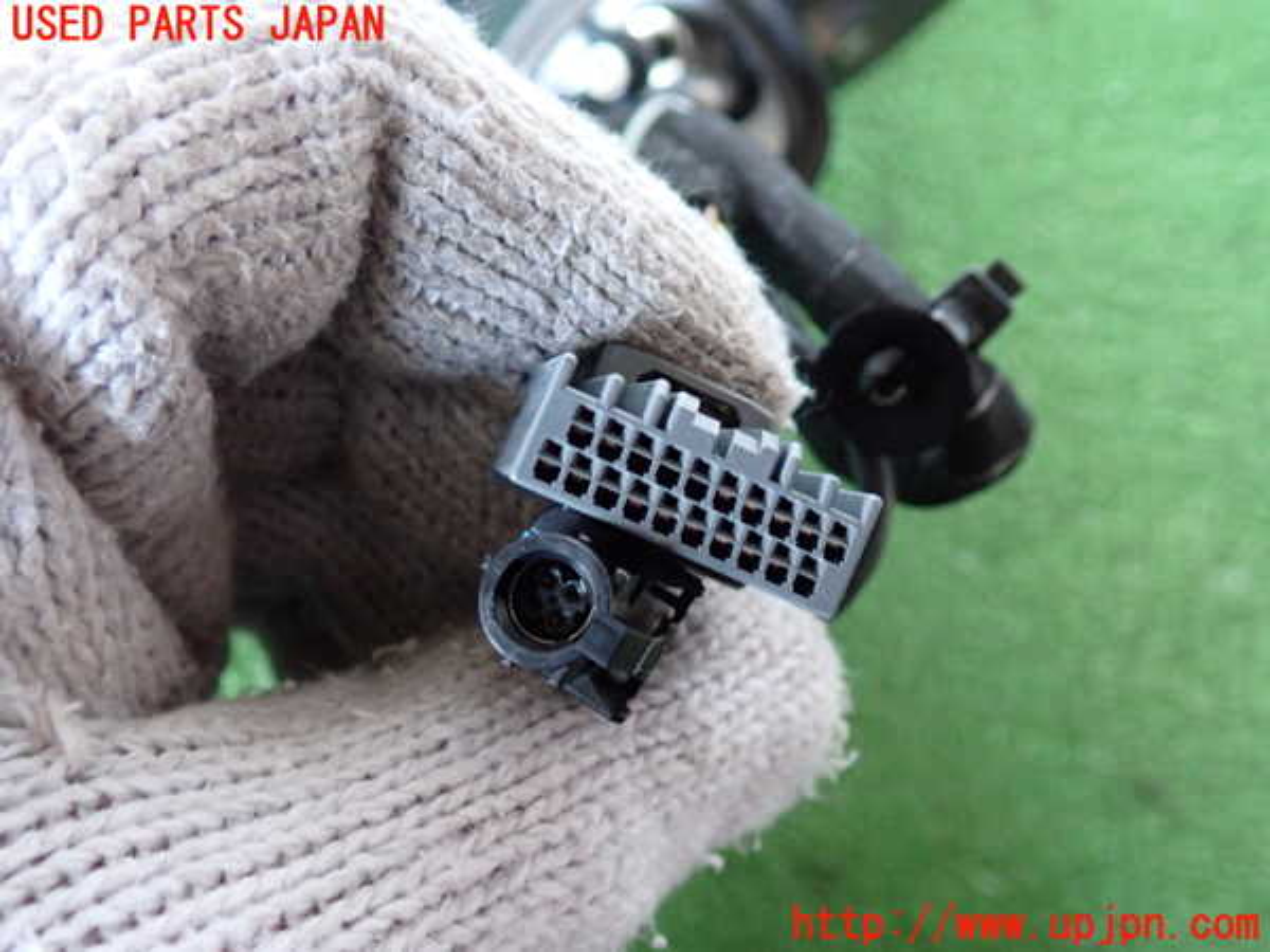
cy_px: 476
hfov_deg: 60.0
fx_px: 1101
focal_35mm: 30
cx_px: 635
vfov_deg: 46.8
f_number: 2.3
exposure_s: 1/30
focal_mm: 5.4
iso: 800
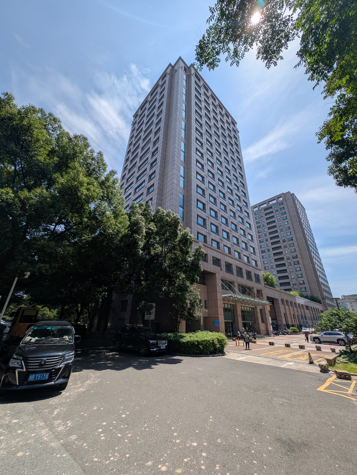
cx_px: 178
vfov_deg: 110.5
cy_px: 238
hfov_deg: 94.6
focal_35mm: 12
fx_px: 165
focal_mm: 2.23
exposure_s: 1/4237
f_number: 1.95
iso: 40
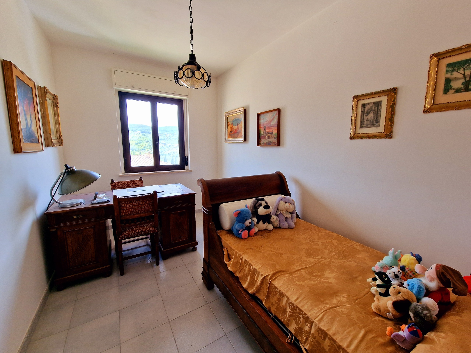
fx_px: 177
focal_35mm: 13
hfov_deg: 106.2
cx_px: 236
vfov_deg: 89.9
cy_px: 176
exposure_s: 1/100
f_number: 2.2
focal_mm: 2.2
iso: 80
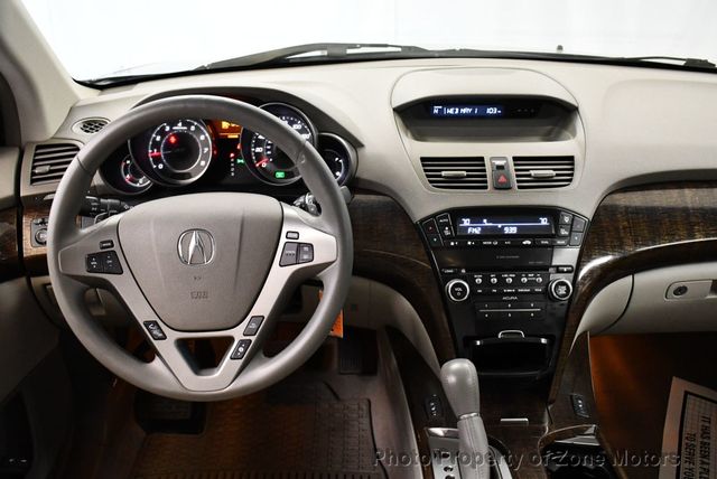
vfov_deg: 36.9
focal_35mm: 36
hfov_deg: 53.1
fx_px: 718
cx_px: 358
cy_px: 240
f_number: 3.5
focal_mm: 18
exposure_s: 1/125
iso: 3200
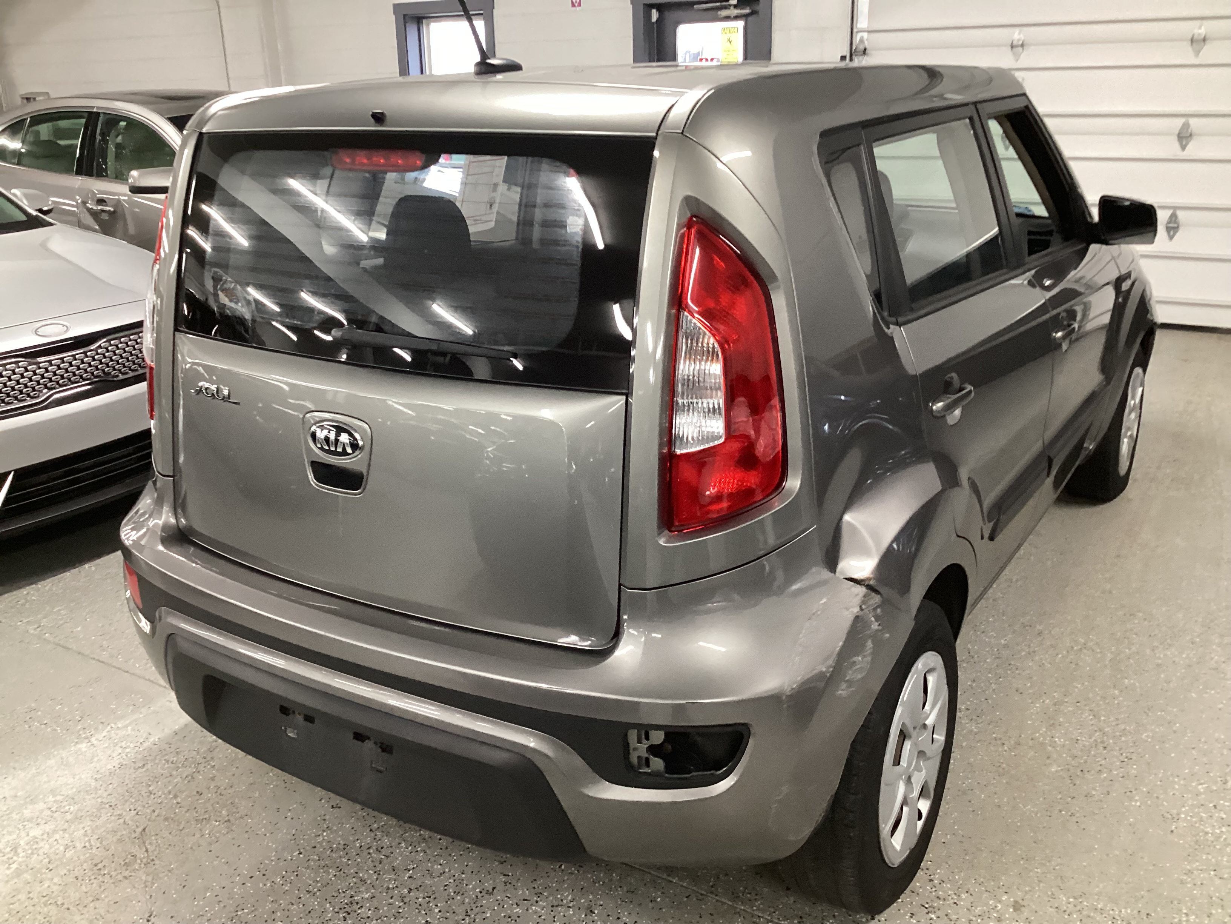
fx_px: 1102
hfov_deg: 58.4
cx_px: 616
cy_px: 462
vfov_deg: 45.4
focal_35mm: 31
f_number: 2.4
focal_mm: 3.3
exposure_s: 1/33
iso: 250
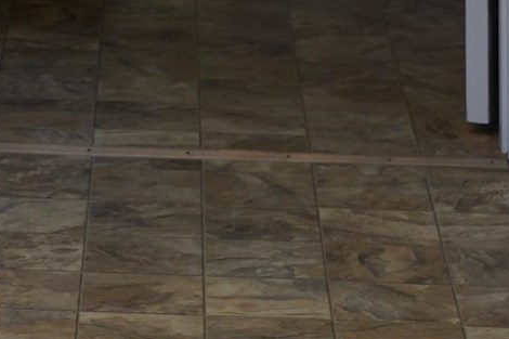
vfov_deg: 5.6
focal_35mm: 229
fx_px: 3236
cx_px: -475
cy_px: -677
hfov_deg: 8.6
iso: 320
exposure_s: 1/160
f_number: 4
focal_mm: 35
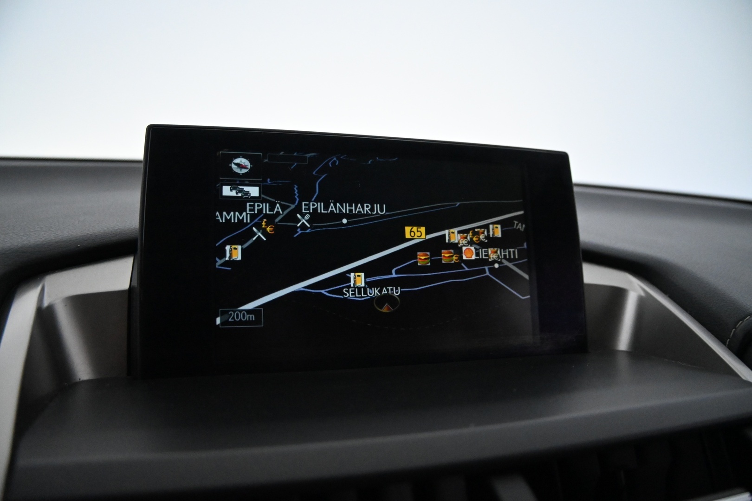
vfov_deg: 18.2
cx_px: 376
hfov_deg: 27.0
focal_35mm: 75
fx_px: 1567
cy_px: 250
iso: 5000
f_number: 6.3
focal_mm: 50
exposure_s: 1/200
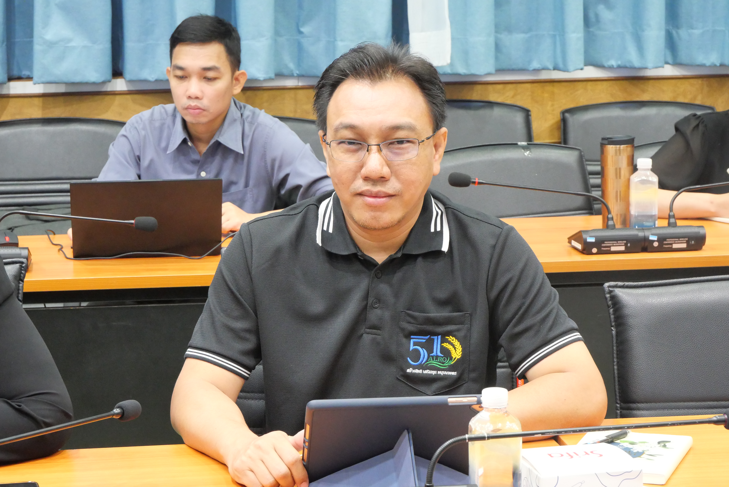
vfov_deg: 13.6
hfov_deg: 20.2
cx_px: 364
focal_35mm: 101
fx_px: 2046
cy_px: 244
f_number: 8
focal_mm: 49
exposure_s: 1/15
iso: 3200
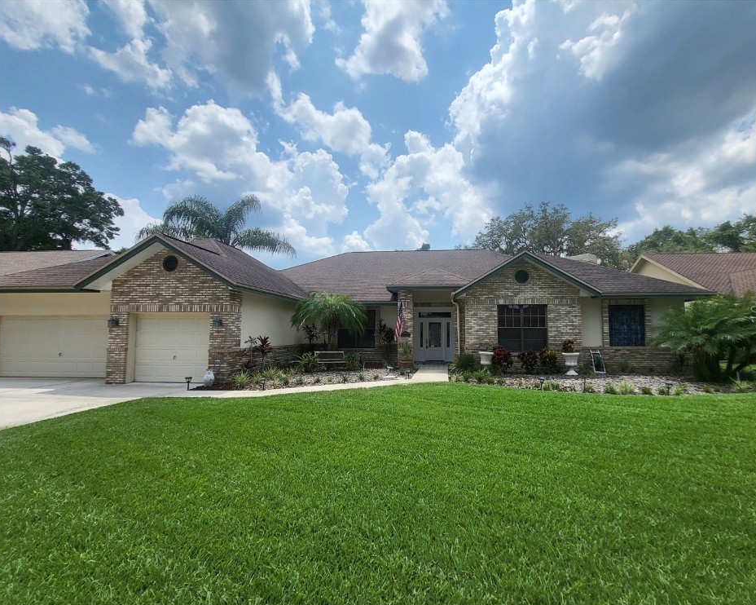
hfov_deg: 100.5
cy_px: 311
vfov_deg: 87.9
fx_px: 313
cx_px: 410
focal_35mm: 14
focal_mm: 1.74
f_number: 2.2
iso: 32
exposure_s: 1/1601
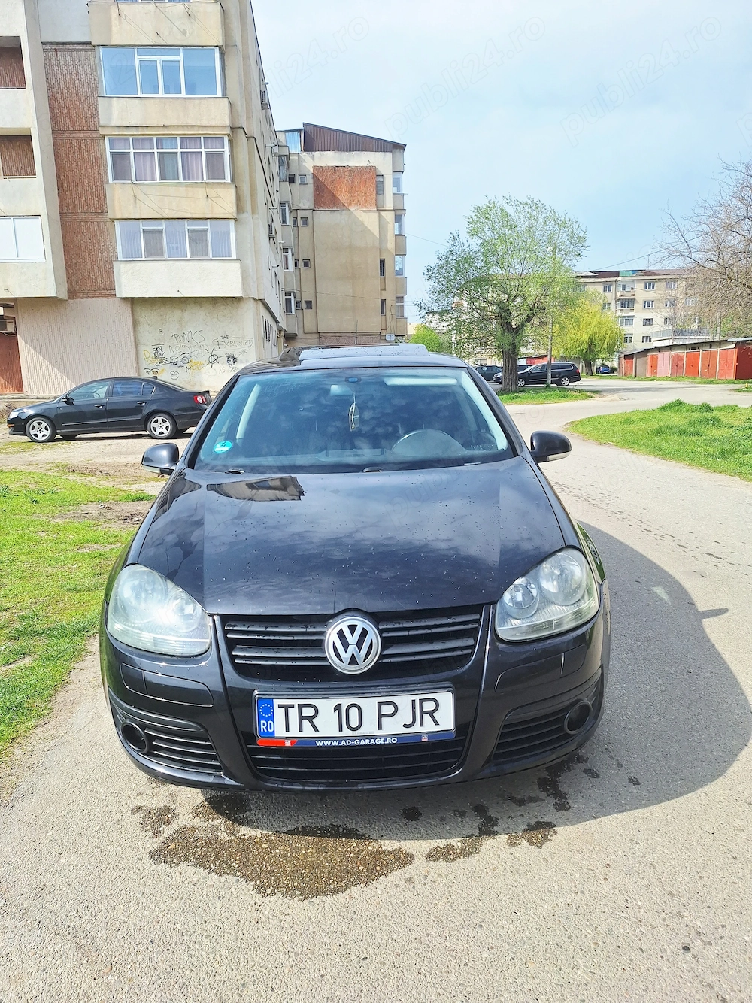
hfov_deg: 58.9
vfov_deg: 73.9
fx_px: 666
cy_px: 502
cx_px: 376
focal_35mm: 23
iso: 40
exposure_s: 1/3333
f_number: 1.8
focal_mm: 5.54
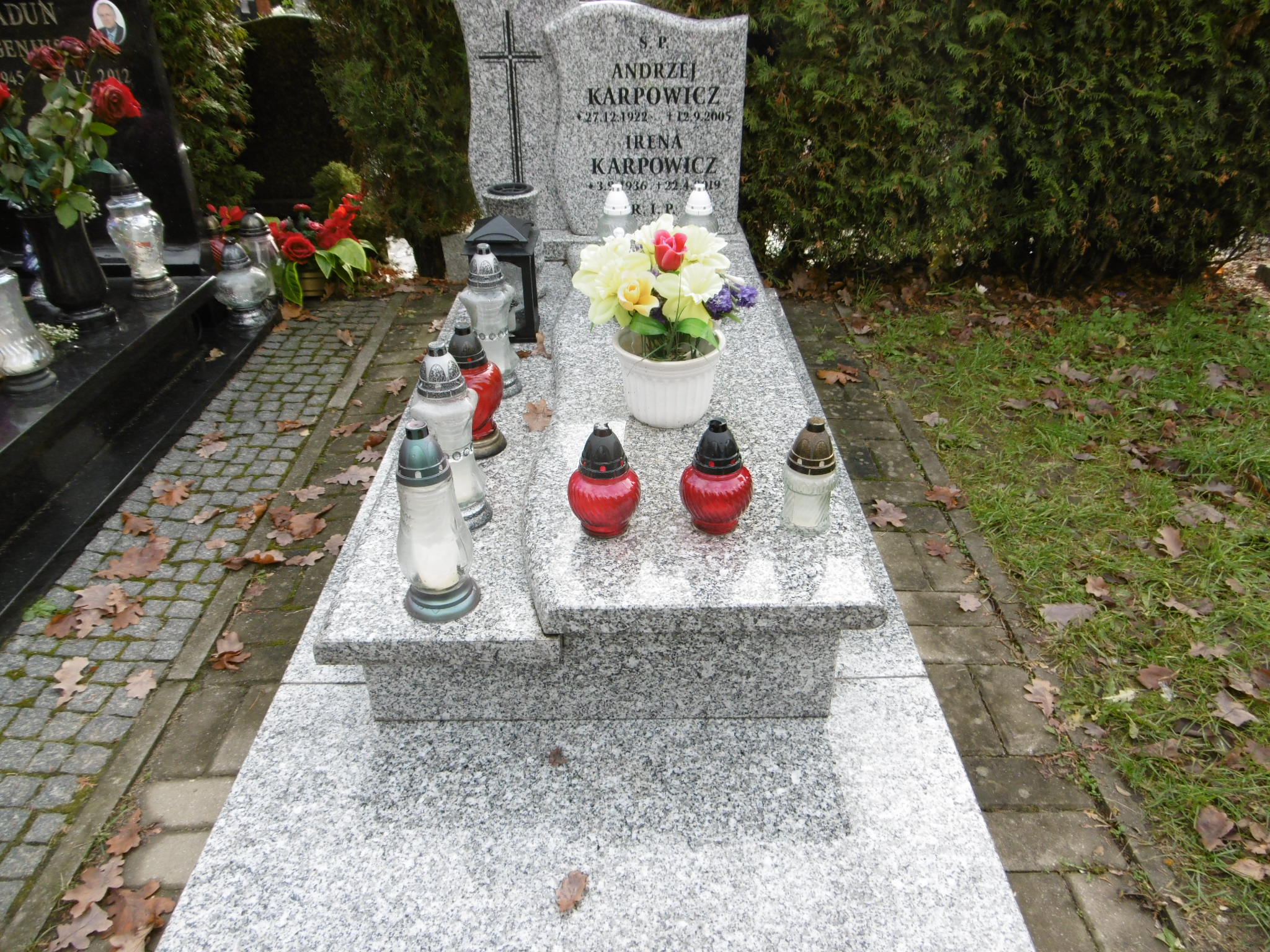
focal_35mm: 24
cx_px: 635
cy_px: 476
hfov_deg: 71.6
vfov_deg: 56.8
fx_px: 881
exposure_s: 1/200
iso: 100
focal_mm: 4.3
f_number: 3.1
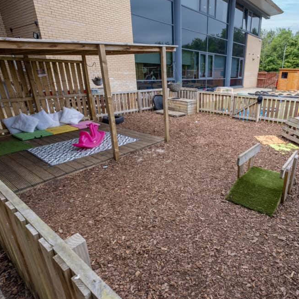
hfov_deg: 72.4
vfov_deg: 74.8
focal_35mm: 20
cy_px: 153
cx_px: 201
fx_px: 195
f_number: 5.6
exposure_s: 1/100
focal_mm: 10
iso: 125
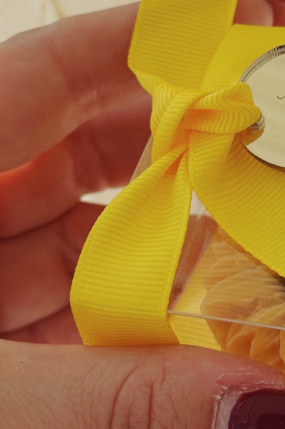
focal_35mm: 122
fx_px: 1450
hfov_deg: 11.1
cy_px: 141
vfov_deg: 16.8
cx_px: 300
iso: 64
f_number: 1.78
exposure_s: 1/2114
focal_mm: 6.86
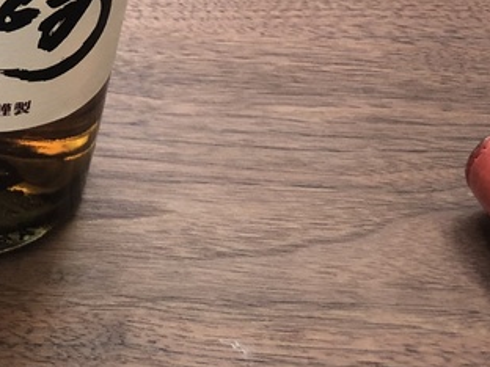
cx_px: -286
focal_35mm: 92
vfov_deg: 14.6
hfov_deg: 18.4
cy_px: -229
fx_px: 1302
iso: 40
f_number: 1.8
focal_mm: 3.99
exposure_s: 1/30
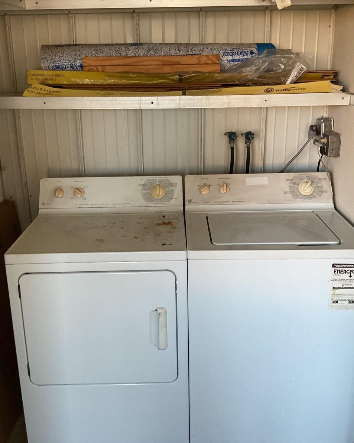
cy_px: 221
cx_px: 168
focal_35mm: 38
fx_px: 498
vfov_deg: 47.9
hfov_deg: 39.1
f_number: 1.8
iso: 100
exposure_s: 1/60
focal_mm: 3
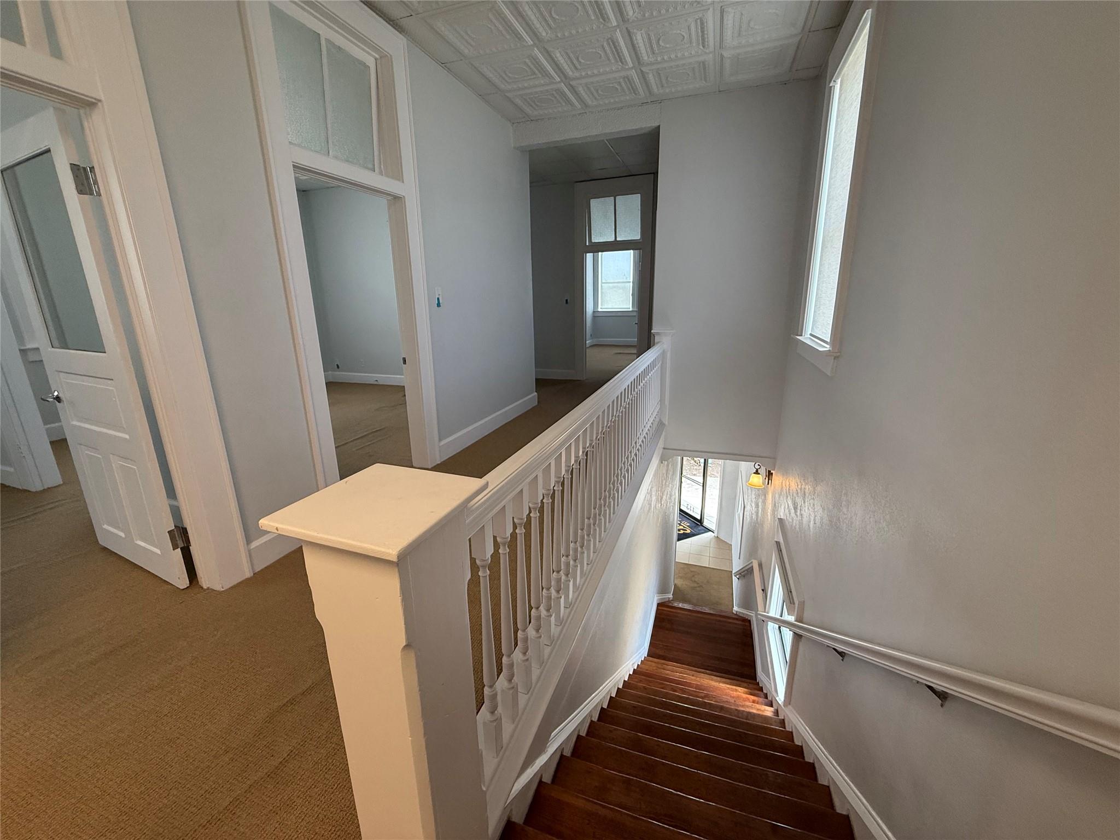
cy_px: 420
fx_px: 453
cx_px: 560
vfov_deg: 85.7
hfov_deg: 102.1
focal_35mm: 14
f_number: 2.2
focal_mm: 2.22
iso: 200
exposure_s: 1/120
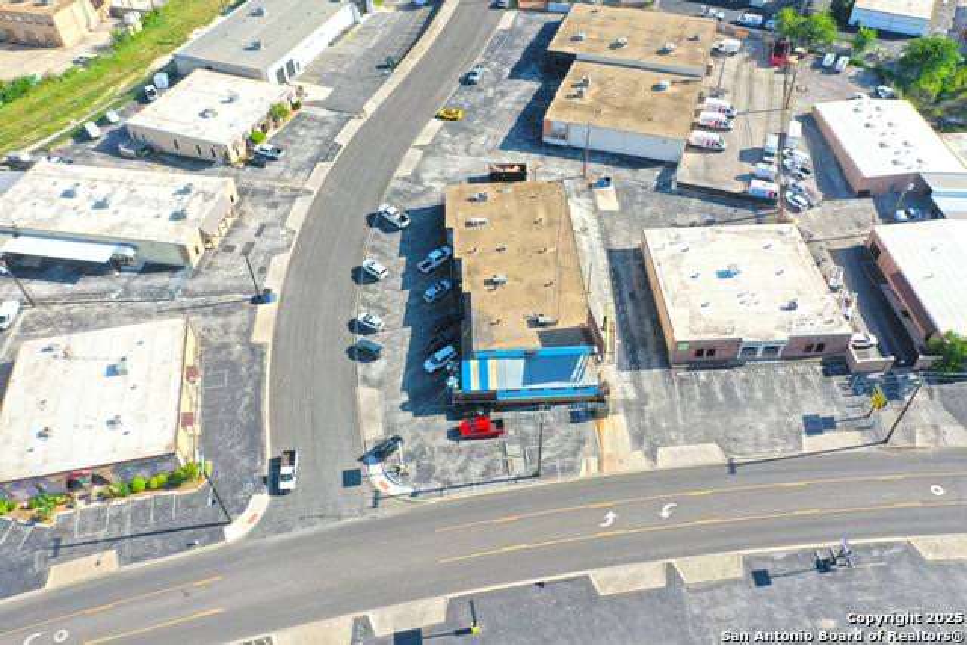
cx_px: 484
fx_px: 752
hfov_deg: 65.5
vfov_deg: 46.4
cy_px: 322
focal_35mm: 28
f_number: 4.5
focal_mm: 10.26
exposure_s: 1/640
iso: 100
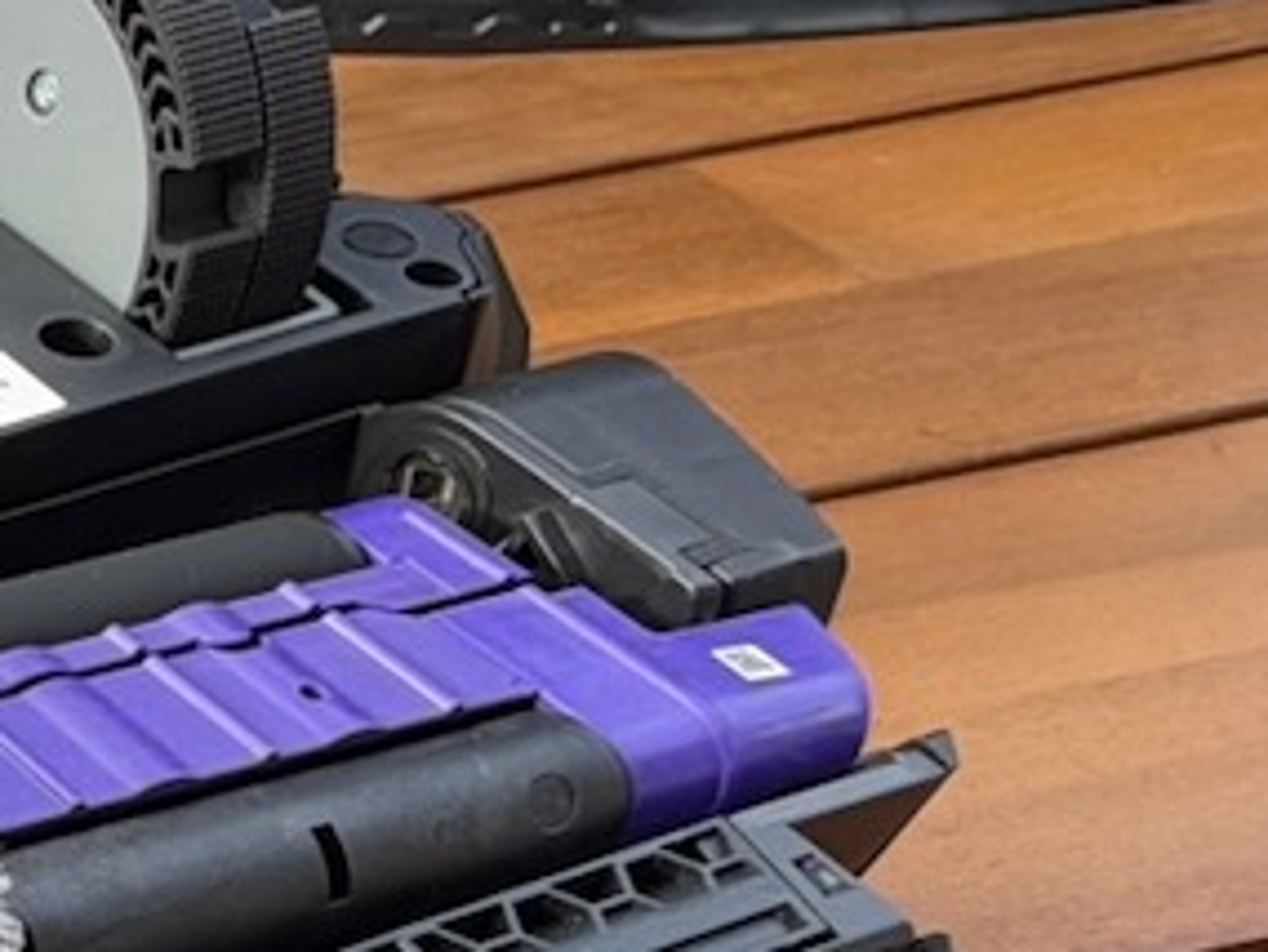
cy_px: 965
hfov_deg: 21.3
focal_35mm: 59
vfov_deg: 23.7
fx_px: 2162
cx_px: -1032
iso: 50
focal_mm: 2.22
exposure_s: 1/260
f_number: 2.2
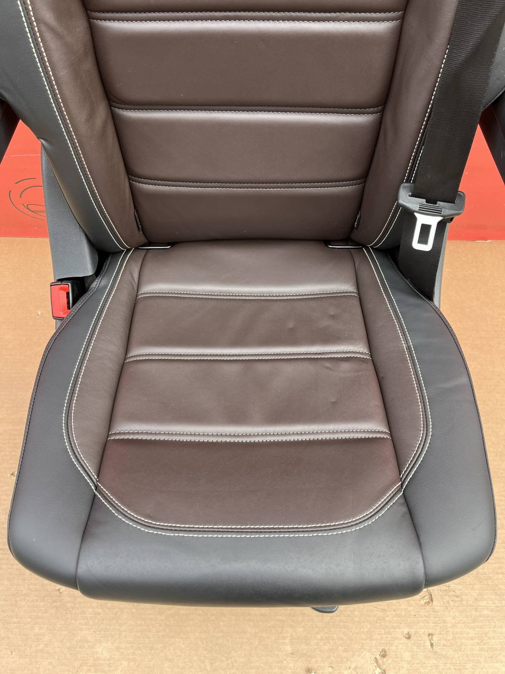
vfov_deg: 67.3
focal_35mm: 26
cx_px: 252
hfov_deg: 53.1
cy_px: 337
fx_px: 506
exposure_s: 1/125
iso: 50
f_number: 1.6
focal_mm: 5.1
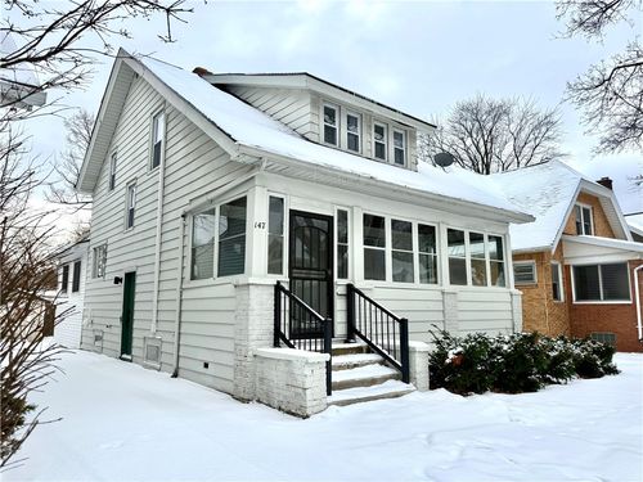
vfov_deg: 56.8
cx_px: 322
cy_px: 241
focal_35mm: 24
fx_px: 446
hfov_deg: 71.6
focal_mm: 6.76
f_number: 1.78
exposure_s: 1/3425
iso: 80
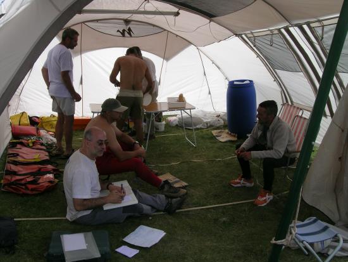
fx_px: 352
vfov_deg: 40.7
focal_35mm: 35
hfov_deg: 52.6
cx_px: 174
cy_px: 131
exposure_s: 1/190
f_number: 6
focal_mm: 7.2
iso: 50
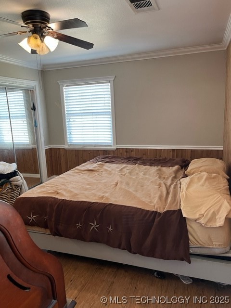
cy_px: 154
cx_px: 116
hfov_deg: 53.1
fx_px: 231
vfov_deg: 67.3
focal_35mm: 26
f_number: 1.6
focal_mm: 5.1
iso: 125
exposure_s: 1/60
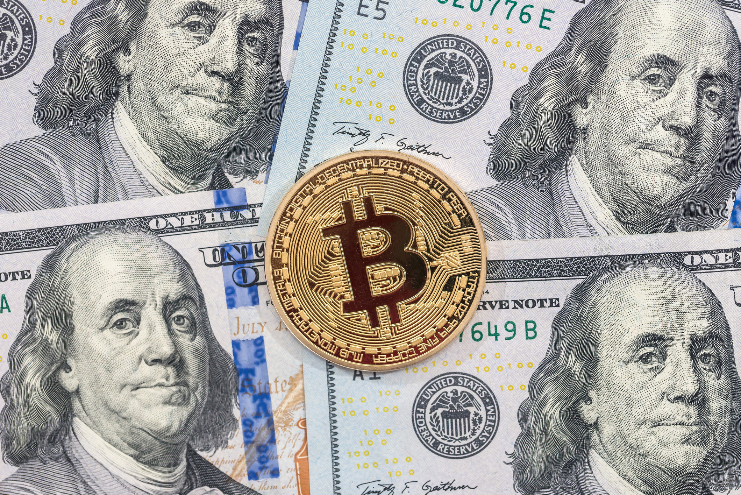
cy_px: 248
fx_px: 2162
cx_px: 370
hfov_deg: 19.4
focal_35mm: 105
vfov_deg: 13.1
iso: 400
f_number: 11
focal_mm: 105
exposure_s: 1/200
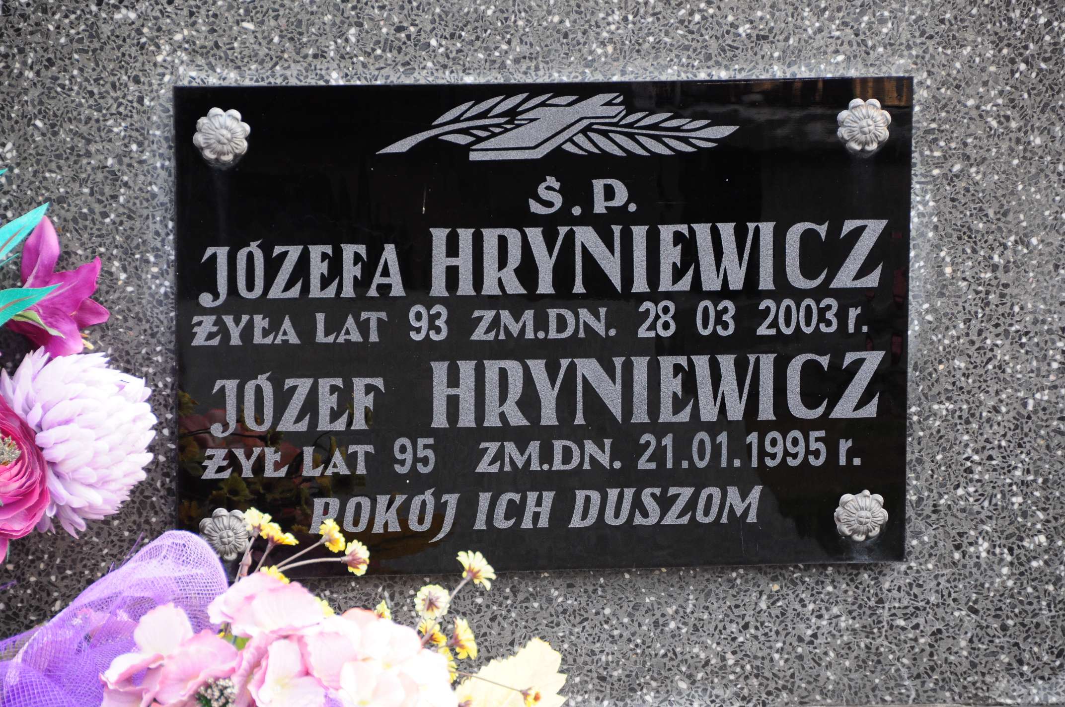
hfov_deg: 9.2
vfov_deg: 6.1
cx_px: 532
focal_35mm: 225
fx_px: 6648
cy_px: 354
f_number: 7.1
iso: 500
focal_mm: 150
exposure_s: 1/160
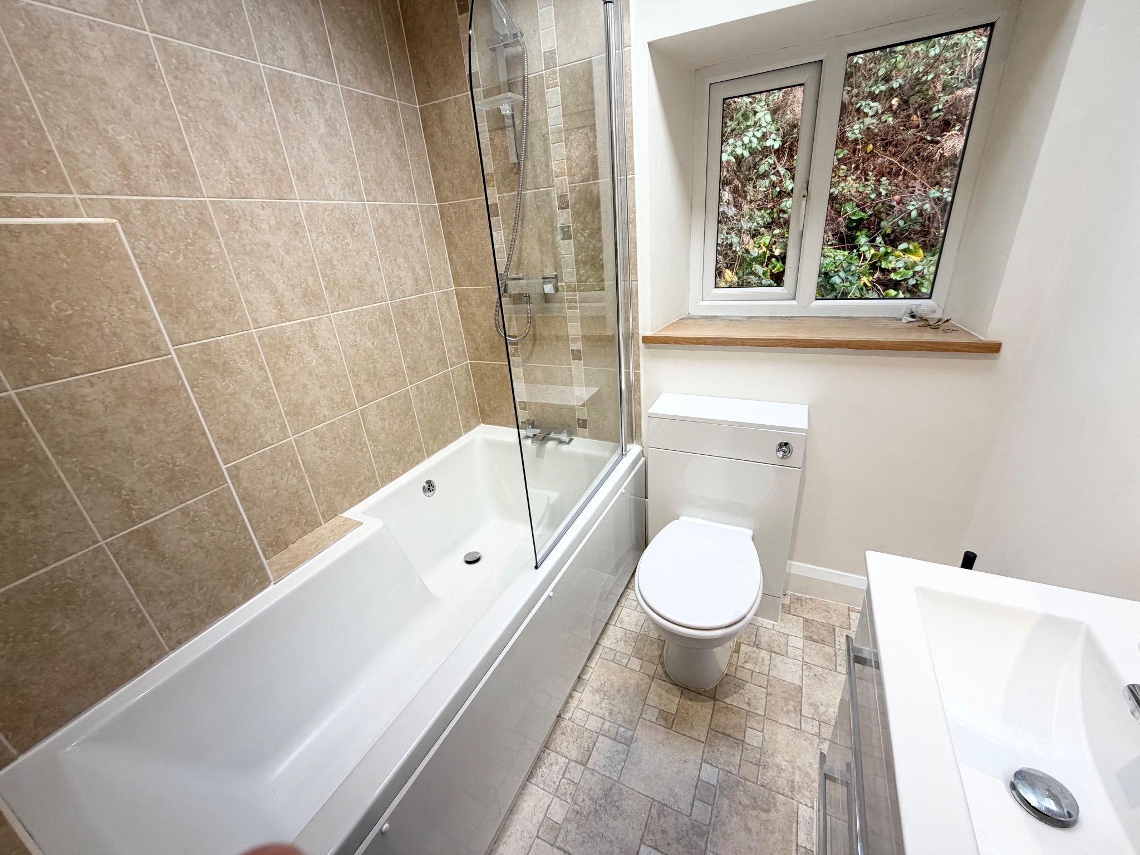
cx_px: 570
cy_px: 428
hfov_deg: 102.1
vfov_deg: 85.7
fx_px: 461
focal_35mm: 14
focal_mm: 2.22
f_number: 2.2
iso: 160
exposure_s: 1/121
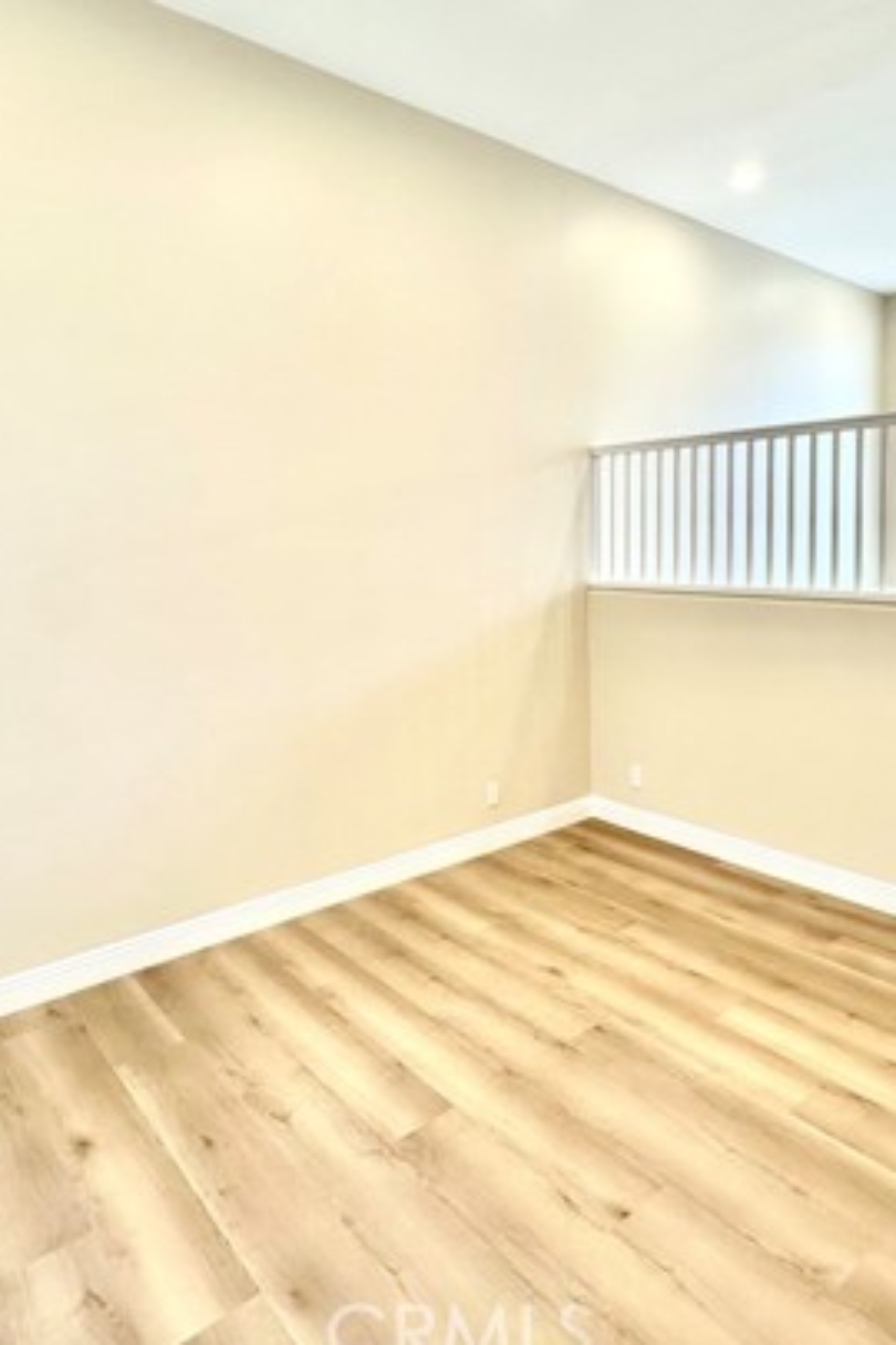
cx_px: 534
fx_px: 859
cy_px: 584
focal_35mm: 23
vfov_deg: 75.7
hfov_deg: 54.7
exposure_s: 1/120
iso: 80
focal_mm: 2.22
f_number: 2.2
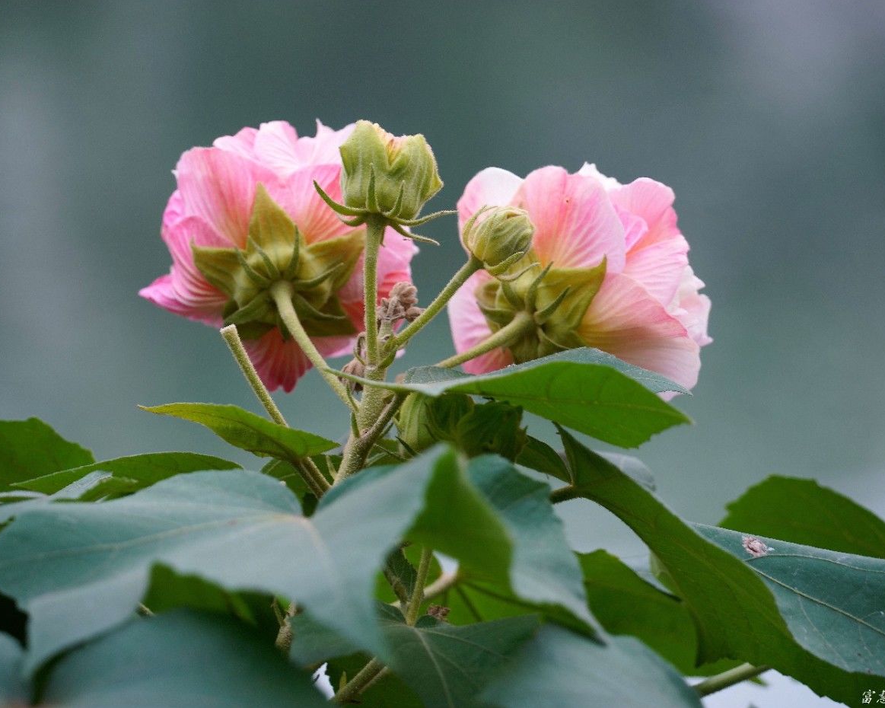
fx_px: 5919
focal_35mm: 226
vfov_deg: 6.8
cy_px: 354
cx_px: 441
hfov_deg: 8.6
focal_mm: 200
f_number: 5.6
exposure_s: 1/80
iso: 100
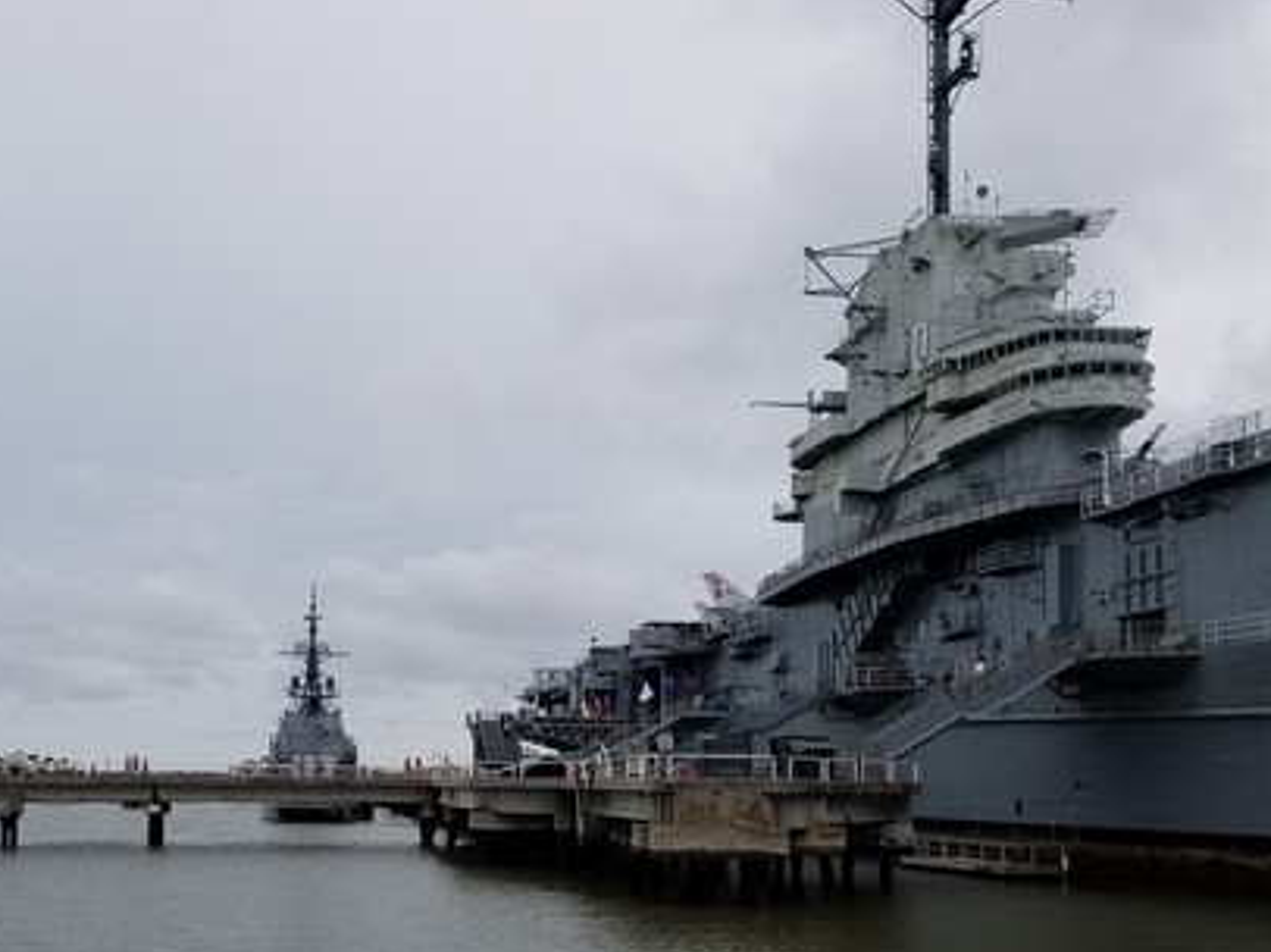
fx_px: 1505
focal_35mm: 41
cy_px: 720
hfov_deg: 45.4
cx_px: 479
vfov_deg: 34.3
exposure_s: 1/3056
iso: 50
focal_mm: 4.2
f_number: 1.7
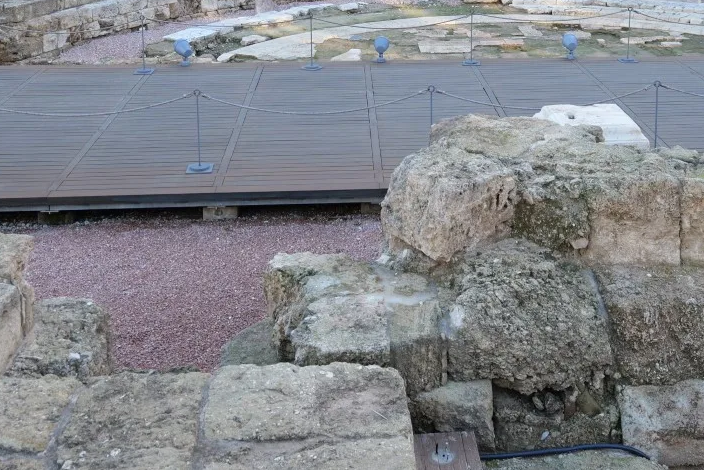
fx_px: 900
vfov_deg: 27.1
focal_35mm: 46
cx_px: 420
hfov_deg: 42.5
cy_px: -33
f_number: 3.5
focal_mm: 20
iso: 100
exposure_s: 1/80
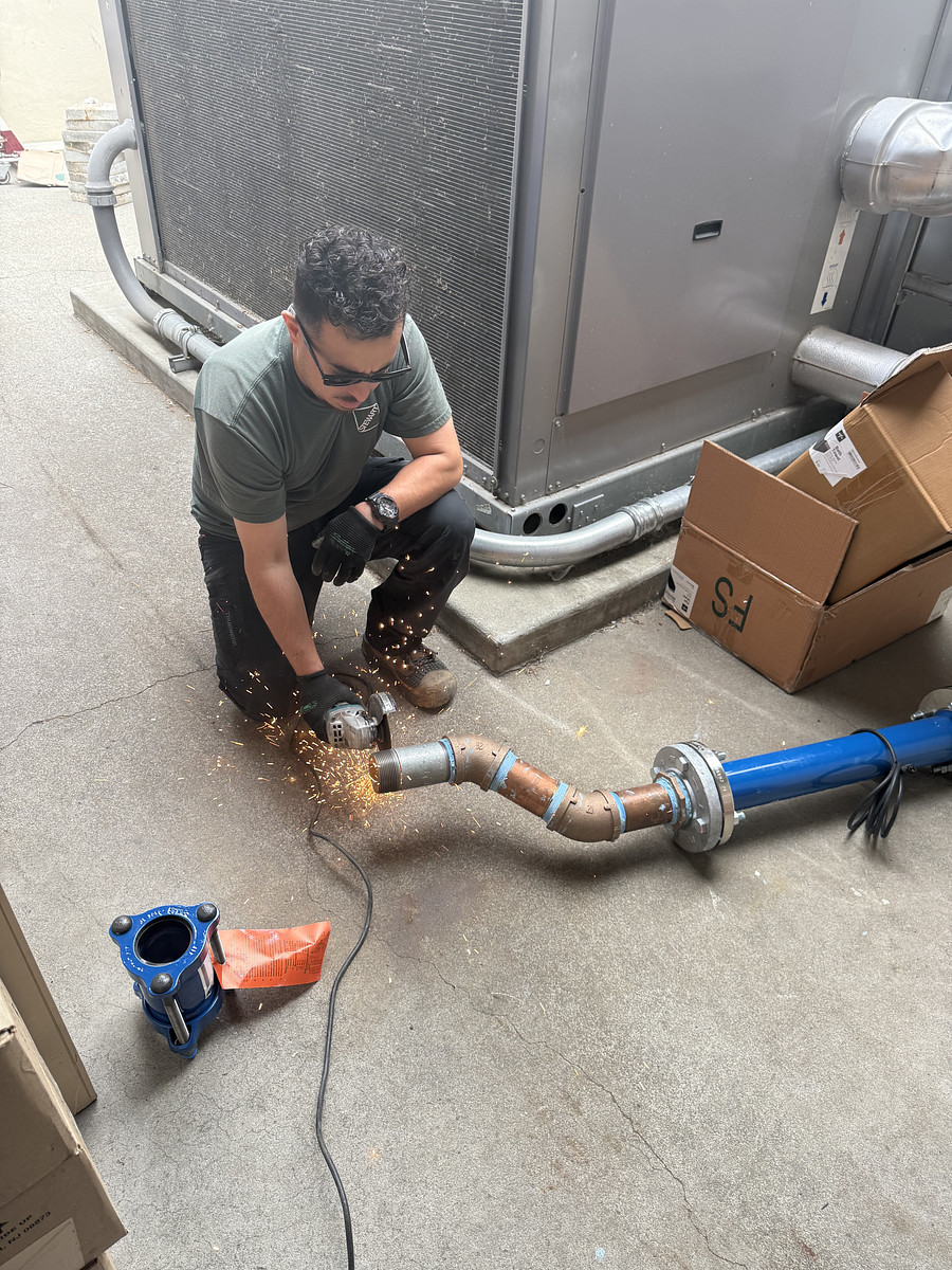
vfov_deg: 71.6
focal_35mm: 24
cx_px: 476
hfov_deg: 56.8
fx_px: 880
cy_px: 635
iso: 100
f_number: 1.78
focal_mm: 6.76
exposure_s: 1/121
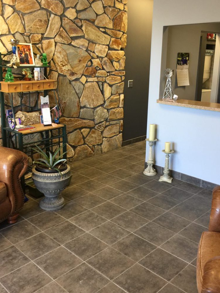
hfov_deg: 40.7
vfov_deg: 52.4
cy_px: 125
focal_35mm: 35
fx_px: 296
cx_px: 98
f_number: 2.2
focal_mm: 4.15
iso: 50
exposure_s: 1/15
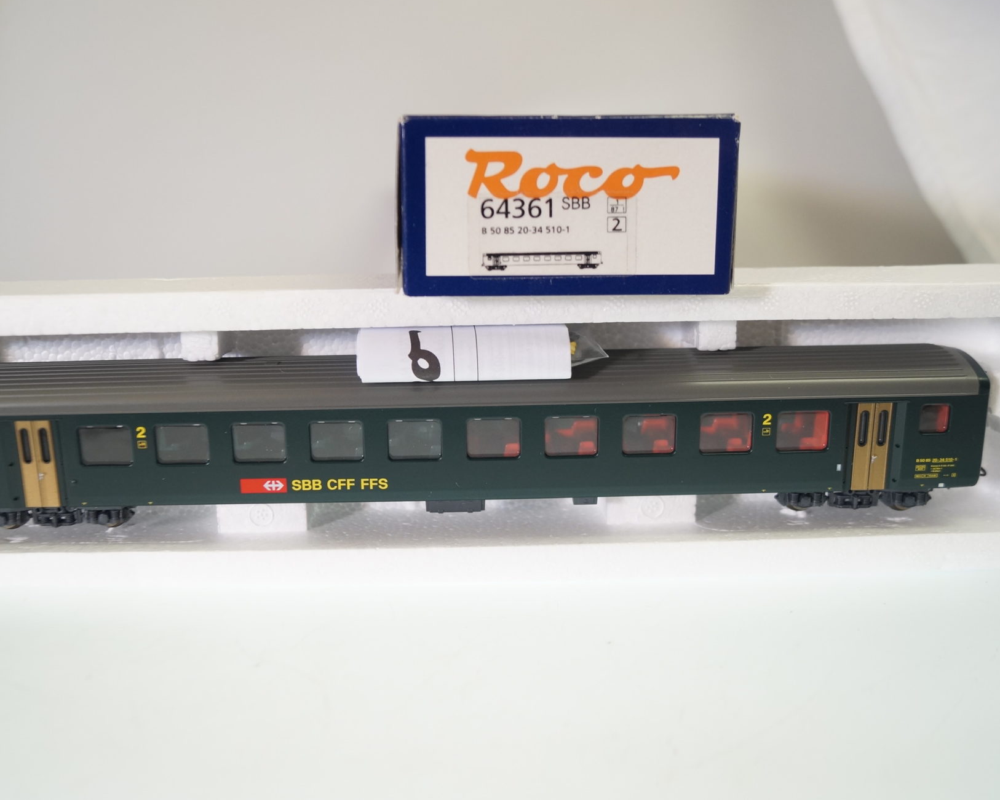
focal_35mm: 39
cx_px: 462
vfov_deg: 38.2
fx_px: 1154
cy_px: 386
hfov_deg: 46.8
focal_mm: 22
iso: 400
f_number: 4
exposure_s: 1/160
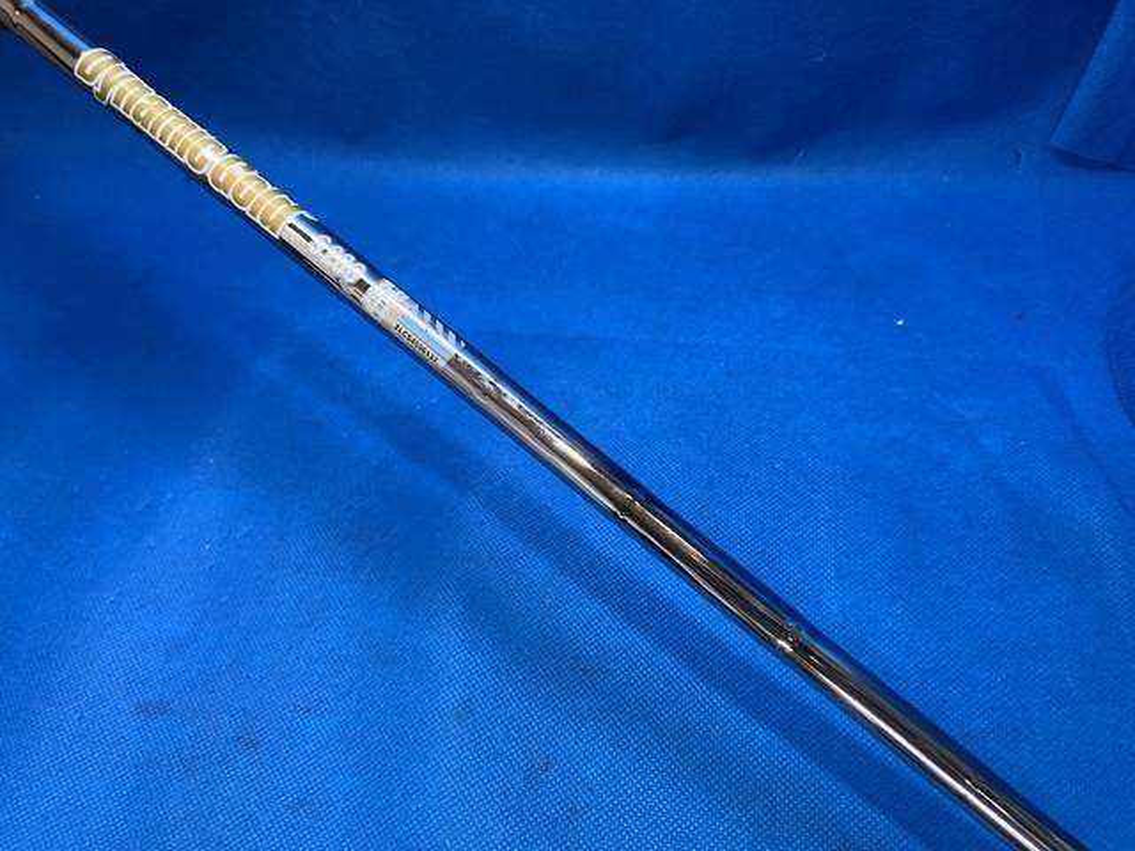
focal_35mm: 26
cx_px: 568
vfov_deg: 53.1
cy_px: 426
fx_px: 852
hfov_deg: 67.3
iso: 100
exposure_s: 1/60
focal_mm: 4.25
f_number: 1.8
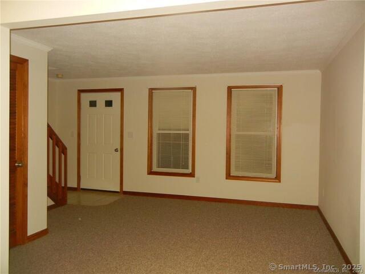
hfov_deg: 60.0
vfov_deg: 46.8
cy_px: 137
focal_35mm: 30
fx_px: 316
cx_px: 182
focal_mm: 5.4
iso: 396
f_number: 3.5
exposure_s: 1/30
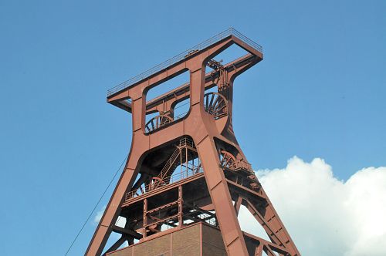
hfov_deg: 27.0
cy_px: 128
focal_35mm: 75
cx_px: 193
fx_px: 803
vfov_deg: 18.1
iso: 800
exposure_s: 1/640
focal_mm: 50
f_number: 13
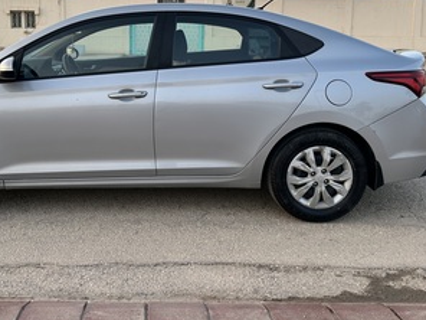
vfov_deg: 38.0
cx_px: 145
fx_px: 455
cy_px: 96
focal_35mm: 37
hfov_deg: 49.3
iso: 80
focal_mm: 6.86
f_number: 1.78
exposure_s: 1/663
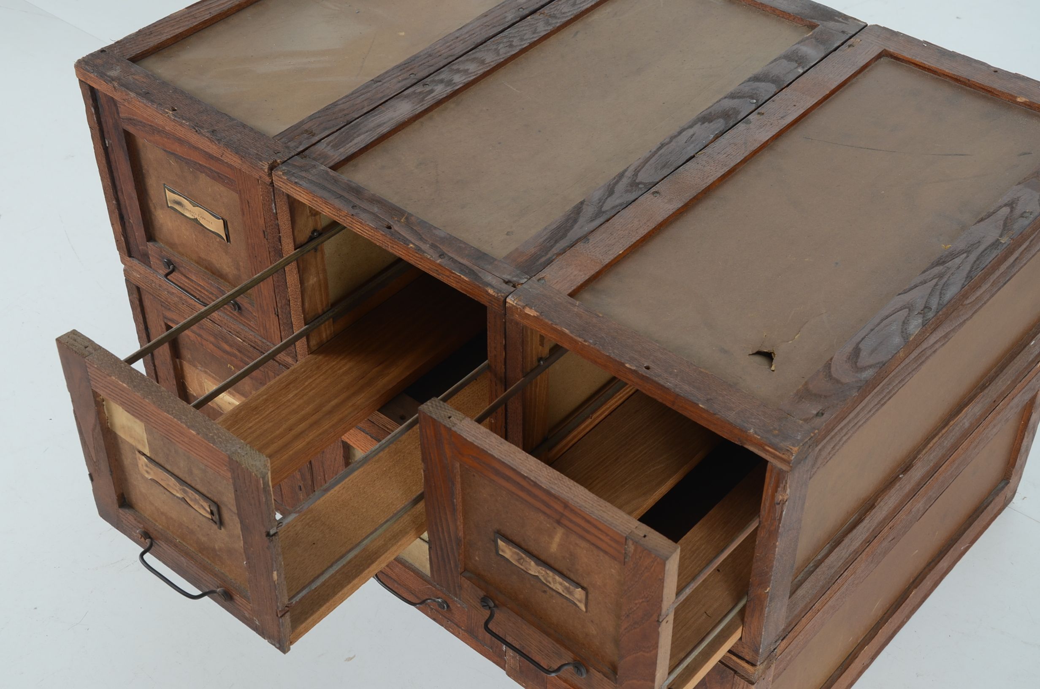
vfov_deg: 25.6
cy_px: 344
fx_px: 1514
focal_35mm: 52
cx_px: 520
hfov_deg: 37.9
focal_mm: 35
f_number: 7.1
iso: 160
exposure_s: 1/80
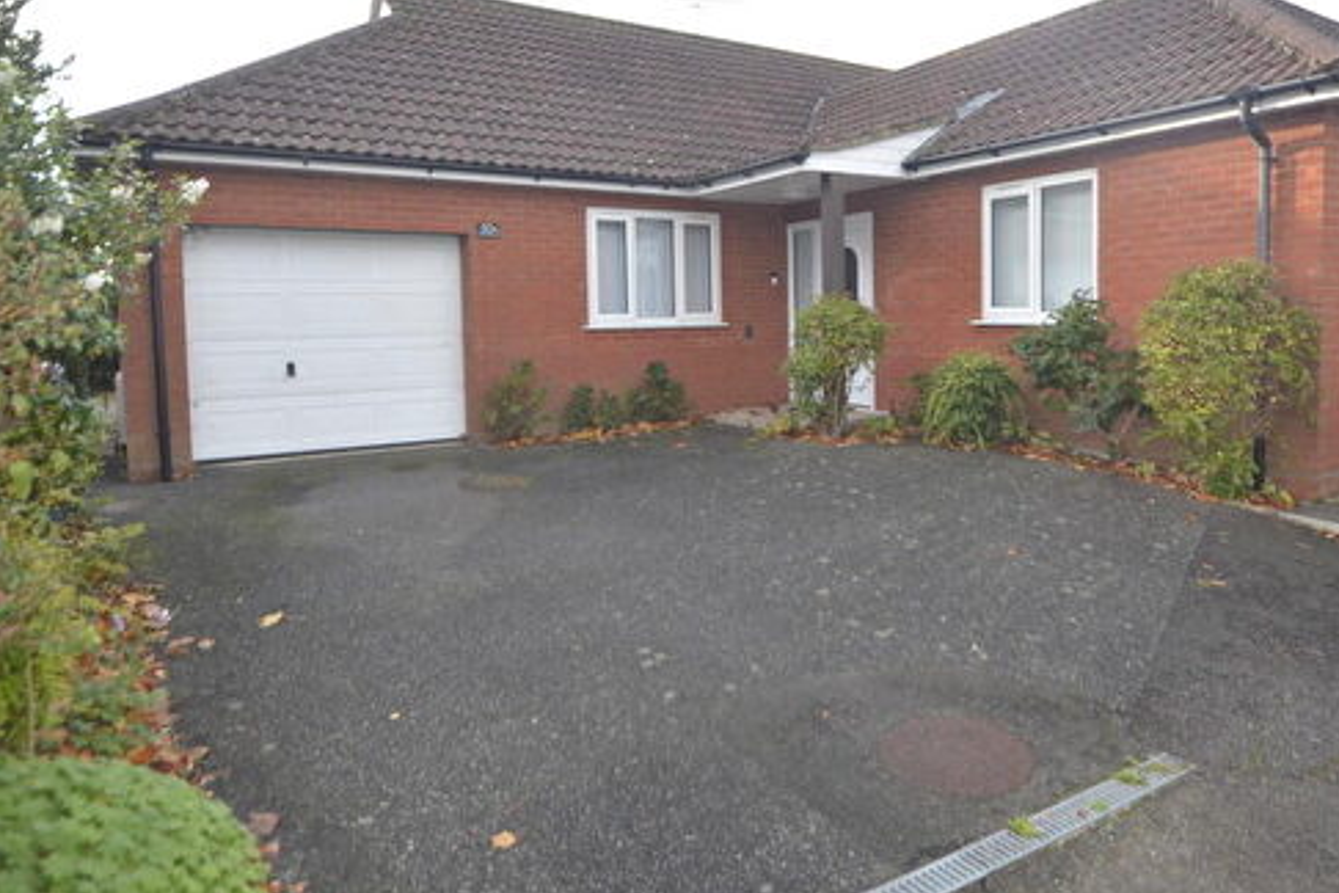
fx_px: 882
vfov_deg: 52.9
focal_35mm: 24
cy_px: 321
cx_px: 738
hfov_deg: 74.2
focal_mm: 11
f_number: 3.5
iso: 100
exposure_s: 1/200
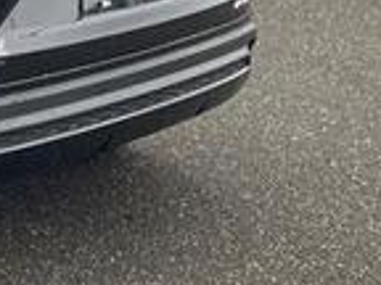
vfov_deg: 16.0
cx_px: -153
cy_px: 11
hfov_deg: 19.4
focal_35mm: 91
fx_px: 1002
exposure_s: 1/121
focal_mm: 4.2
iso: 32
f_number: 1.6
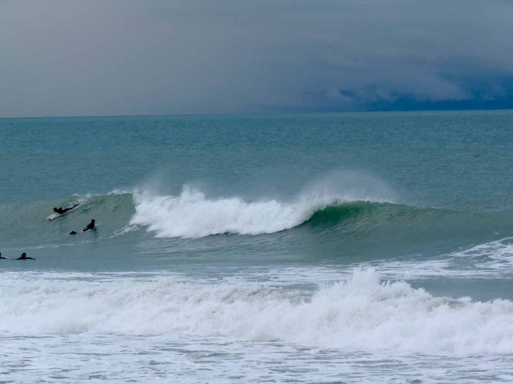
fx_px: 3660
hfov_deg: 8.0
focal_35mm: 247
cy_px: 192
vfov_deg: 6.0
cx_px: 256
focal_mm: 44
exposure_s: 1/250
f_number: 5.6
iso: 100
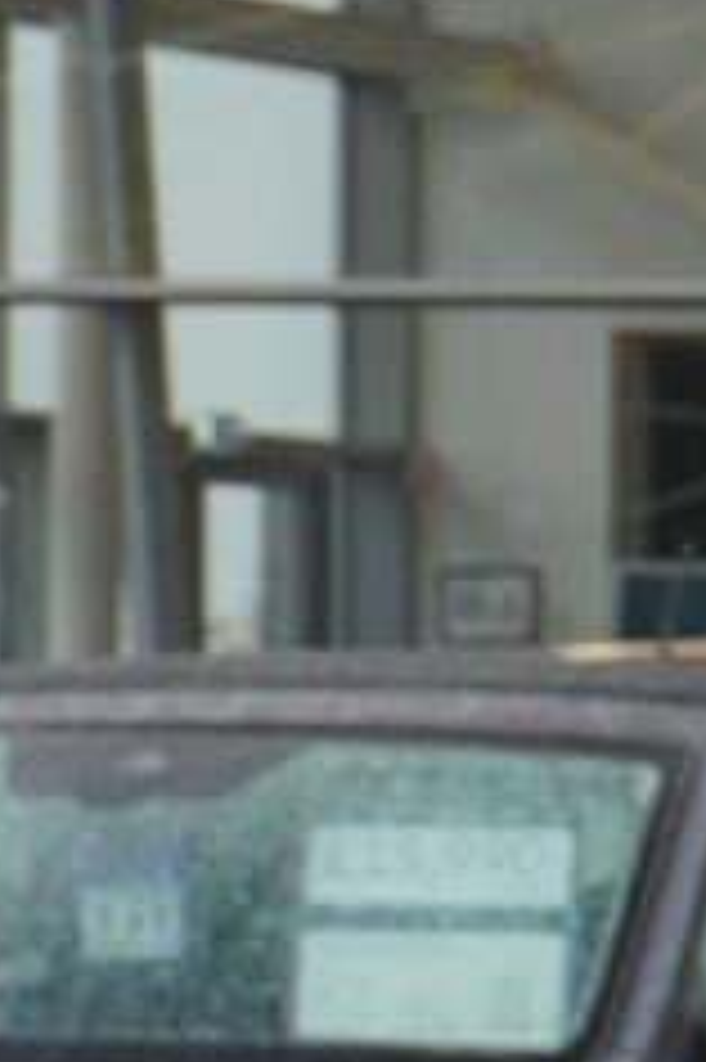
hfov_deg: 3.3
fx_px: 11677
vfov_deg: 5.2
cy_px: 1066
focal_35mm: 396
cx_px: 3346
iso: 400
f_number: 5.6
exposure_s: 1/160
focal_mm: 39
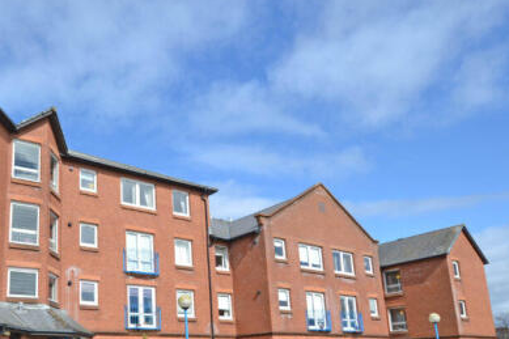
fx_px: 464
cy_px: 272
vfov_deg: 38.6
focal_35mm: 33
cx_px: 125
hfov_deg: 54.7
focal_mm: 13
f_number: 8
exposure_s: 1/160
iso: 100
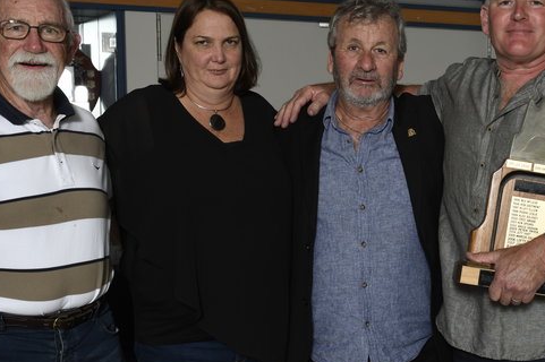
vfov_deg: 17.2
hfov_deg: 25.3
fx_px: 1195
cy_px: 230
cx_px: 430
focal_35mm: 79
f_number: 9
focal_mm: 38
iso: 320
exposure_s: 1/125
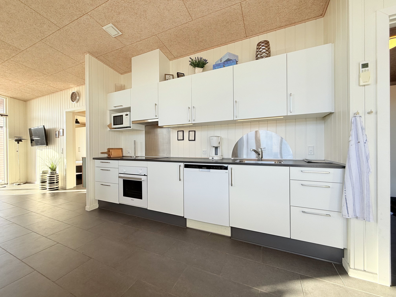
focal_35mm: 14
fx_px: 160
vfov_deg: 85.7
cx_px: 198
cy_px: 148
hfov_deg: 102.1
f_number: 2.2
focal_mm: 2.22
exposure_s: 1/220
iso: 50
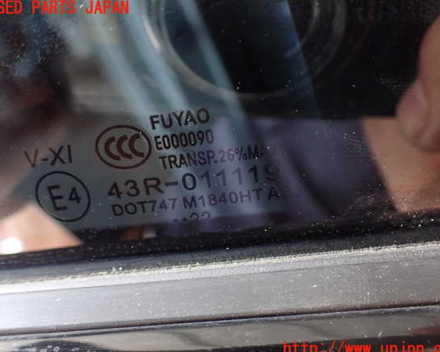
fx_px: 417
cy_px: 179
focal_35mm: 32
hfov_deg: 55.7
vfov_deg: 45.8
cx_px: 224
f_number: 2.3
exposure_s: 1/60
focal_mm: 5.4
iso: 800
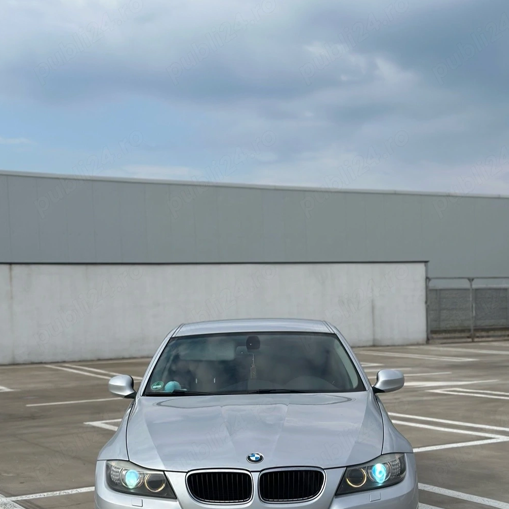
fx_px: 948
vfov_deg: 29.9
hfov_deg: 30.0
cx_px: 255
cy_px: 325
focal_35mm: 57
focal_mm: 6.86
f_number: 1.78
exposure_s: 1/6211
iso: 100
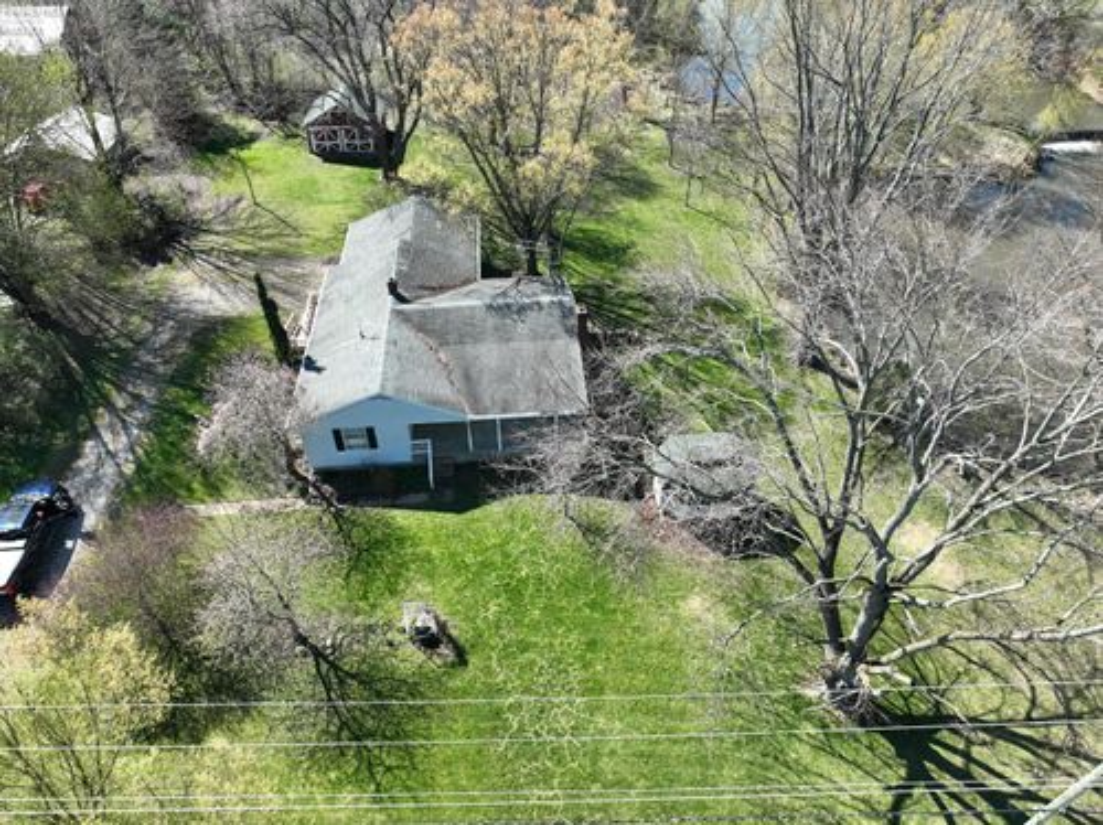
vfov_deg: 56.7
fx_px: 764
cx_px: 552
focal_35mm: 24
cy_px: 412
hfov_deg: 71.6
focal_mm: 12.29
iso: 100
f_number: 2.8
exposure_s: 1/640
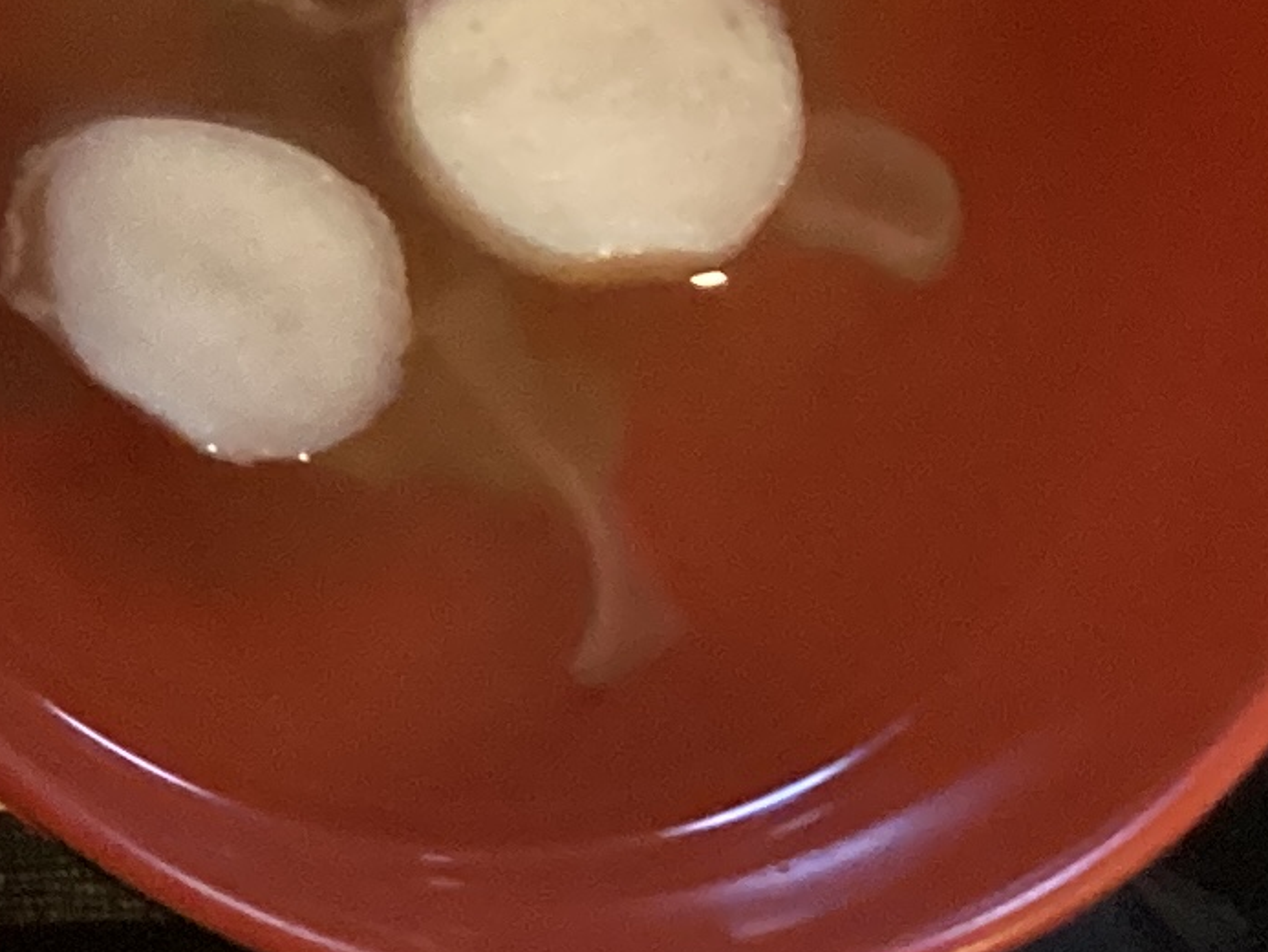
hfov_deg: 12.2
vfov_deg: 9.4
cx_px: -1166
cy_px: -1060
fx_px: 5349
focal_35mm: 146
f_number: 2.4
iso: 320
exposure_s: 1/33
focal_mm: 3.3
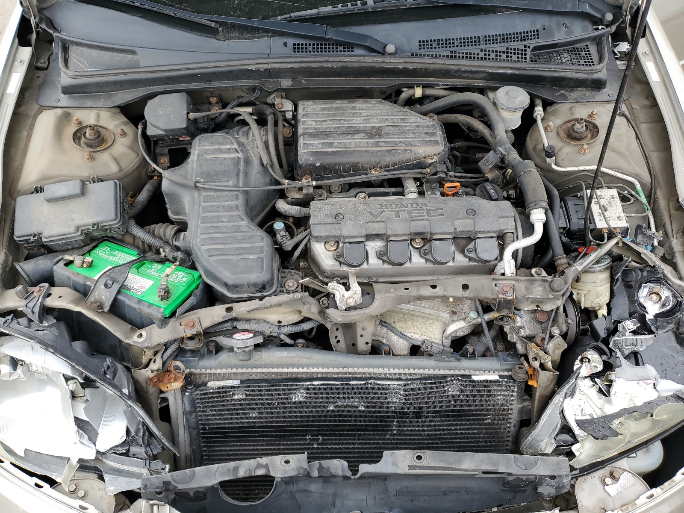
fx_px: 514
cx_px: 342
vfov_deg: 53.1
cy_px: 256
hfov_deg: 67.3
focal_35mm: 26
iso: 50
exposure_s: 1/244
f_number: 1.5
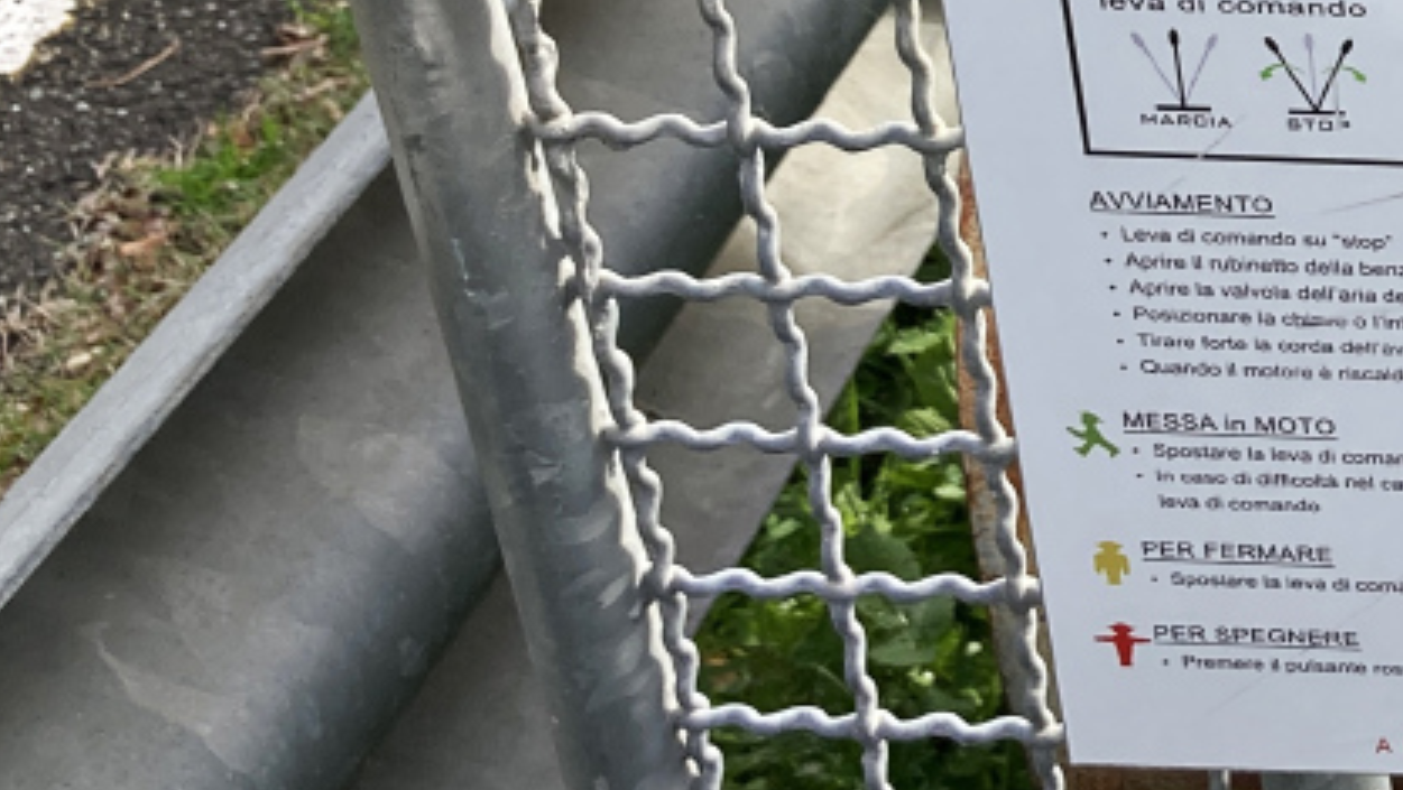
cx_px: 2032
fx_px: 3536
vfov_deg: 12.4
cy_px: -254
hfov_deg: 19.8
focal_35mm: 95
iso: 20
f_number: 1.8
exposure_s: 1/827
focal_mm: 3.99
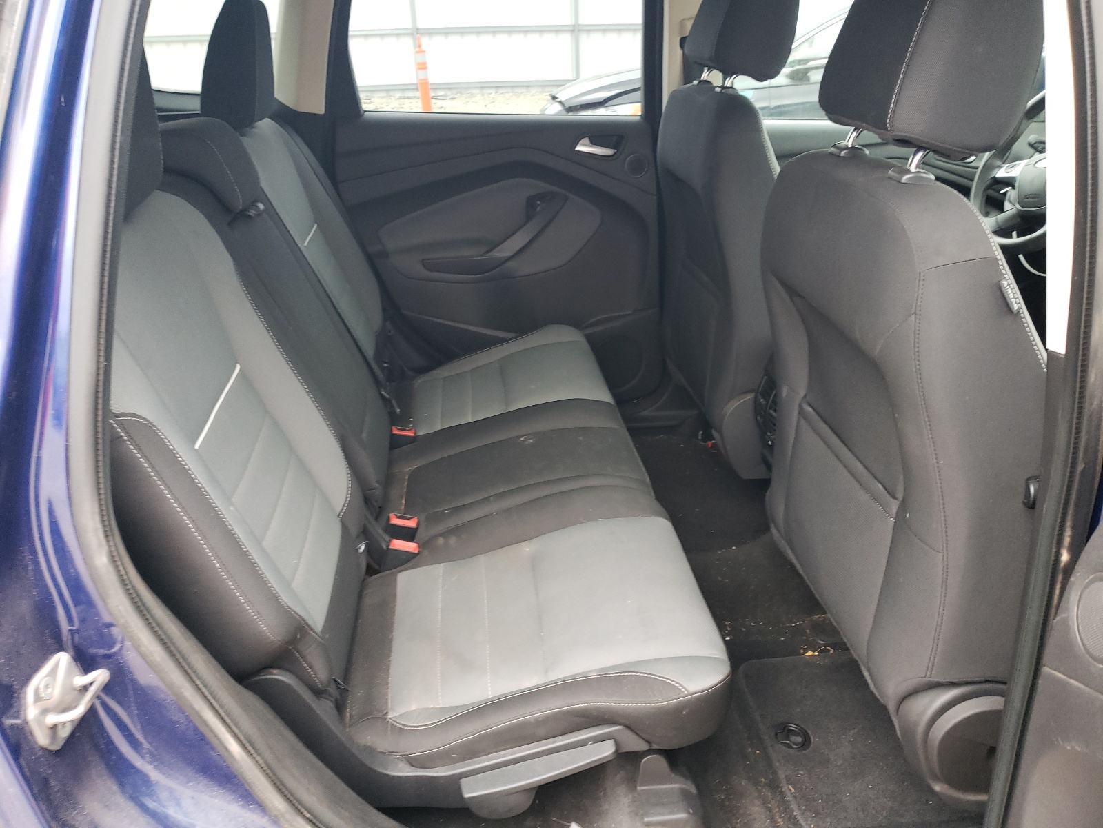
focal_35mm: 26
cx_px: 552
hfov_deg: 67.3
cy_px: 414
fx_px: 828
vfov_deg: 53.1
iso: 131
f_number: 1.5
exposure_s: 1/50
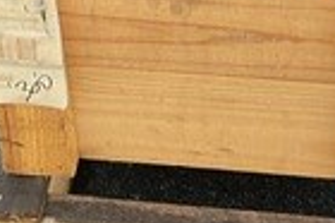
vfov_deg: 9.4
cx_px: 175
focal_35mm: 138
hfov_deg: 14.9
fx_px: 1283
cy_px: -192
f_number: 1.8
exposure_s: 1/248
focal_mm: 3
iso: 16
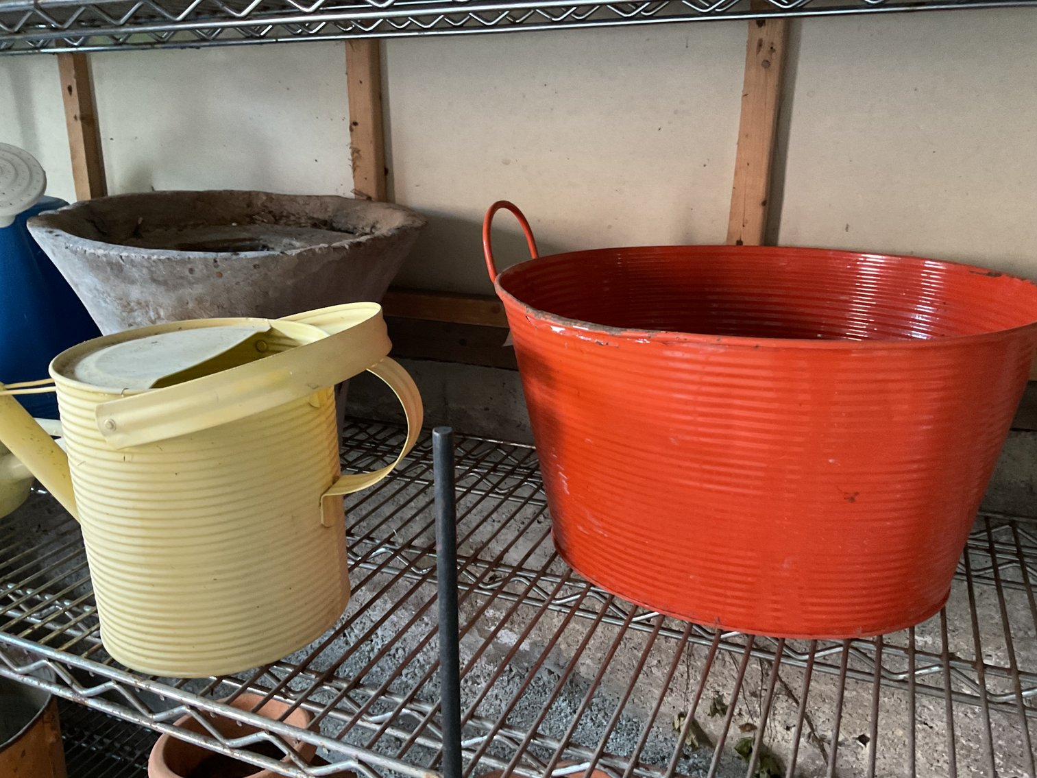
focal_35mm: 29
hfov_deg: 61.7
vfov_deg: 48.2
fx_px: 869
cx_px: 518
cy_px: 389
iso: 320
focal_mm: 3
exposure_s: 1/33
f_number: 1.8
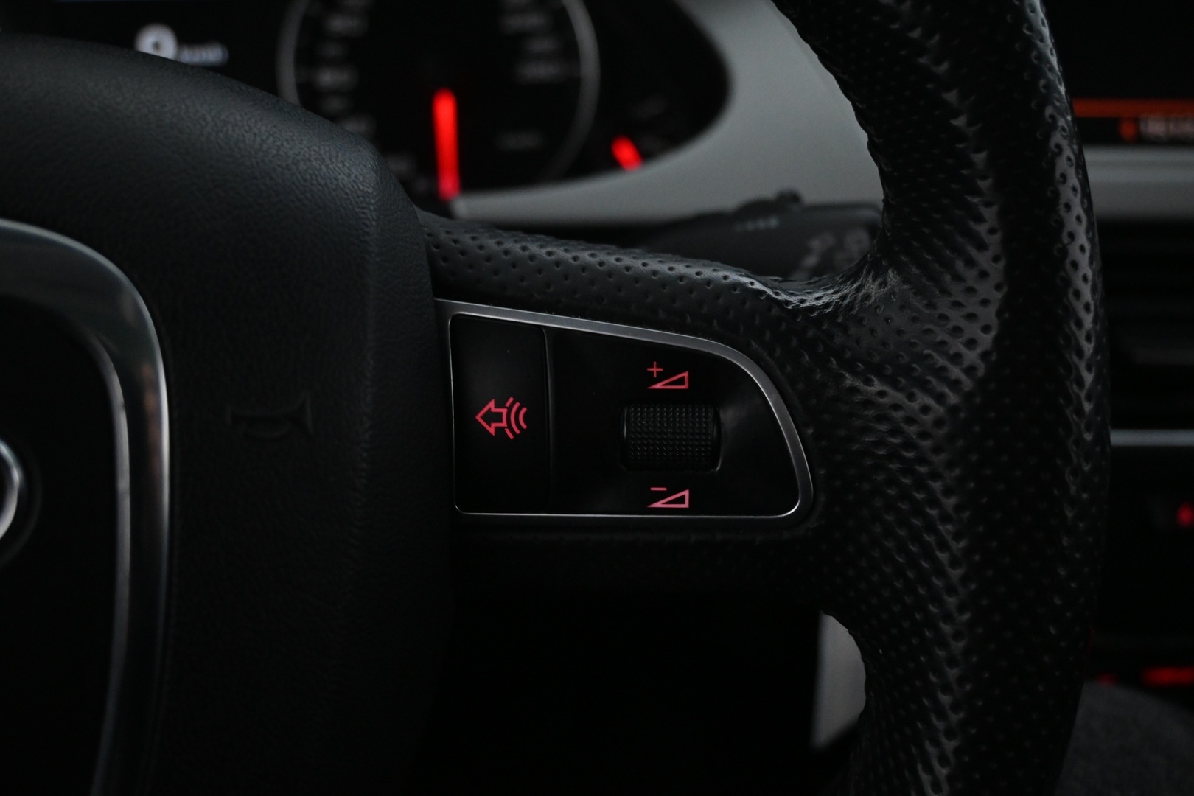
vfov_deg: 36.2
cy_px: 398
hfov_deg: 52.2
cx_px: 597
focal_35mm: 37
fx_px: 1219
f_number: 4.2
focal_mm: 24.5
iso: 2800
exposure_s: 1/40
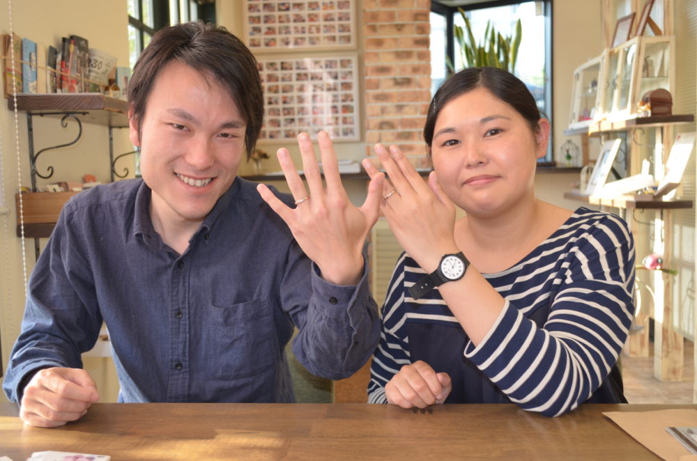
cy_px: 230
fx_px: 753
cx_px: 348
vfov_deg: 34.1
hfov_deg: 49.6
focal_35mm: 39
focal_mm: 26
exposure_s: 1/40
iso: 200
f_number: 4.2
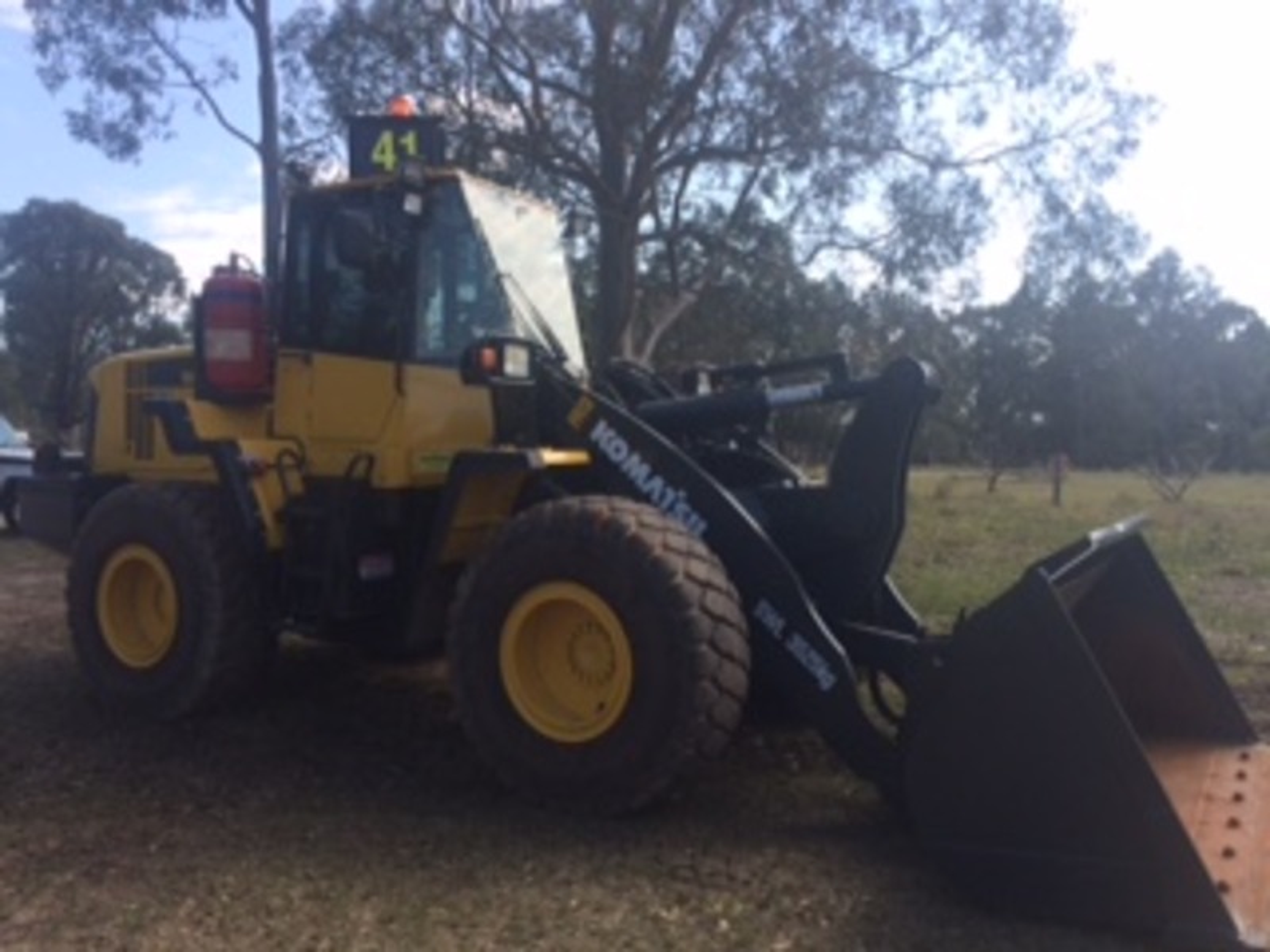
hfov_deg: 61.7
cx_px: 635
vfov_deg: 48.2
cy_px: 476
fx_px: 1064
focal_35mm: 29
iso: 32
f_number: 2.2
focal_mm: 4.15
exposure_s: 1/1001
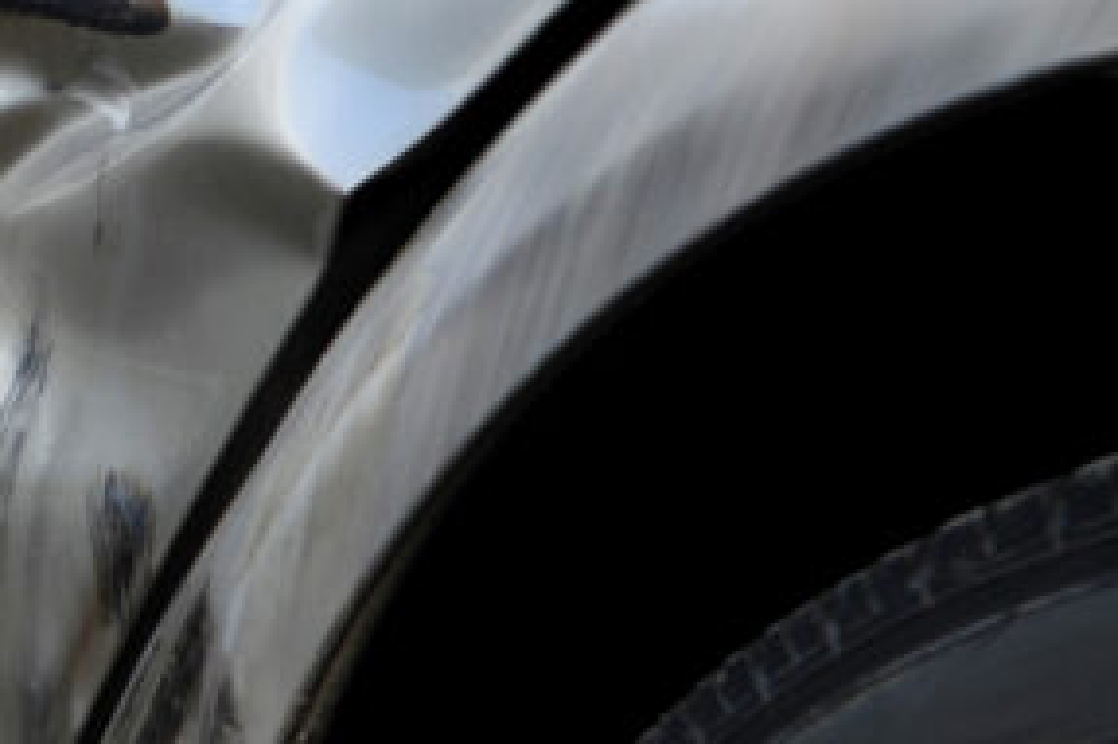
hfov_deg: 16.0
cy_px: 107
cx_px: -717
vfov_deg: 11.9
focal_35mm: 114
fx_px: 3538
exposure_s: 1/100
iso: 100
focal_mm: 32
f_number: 7.1
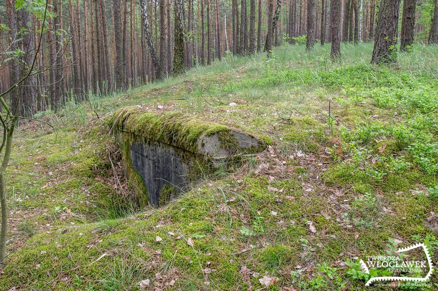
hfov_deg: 53.2
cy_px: 146
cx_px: 219
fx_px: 437
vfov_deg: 36.8
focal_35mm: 36
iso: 100
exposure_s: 1/20
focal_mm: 24
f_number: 8
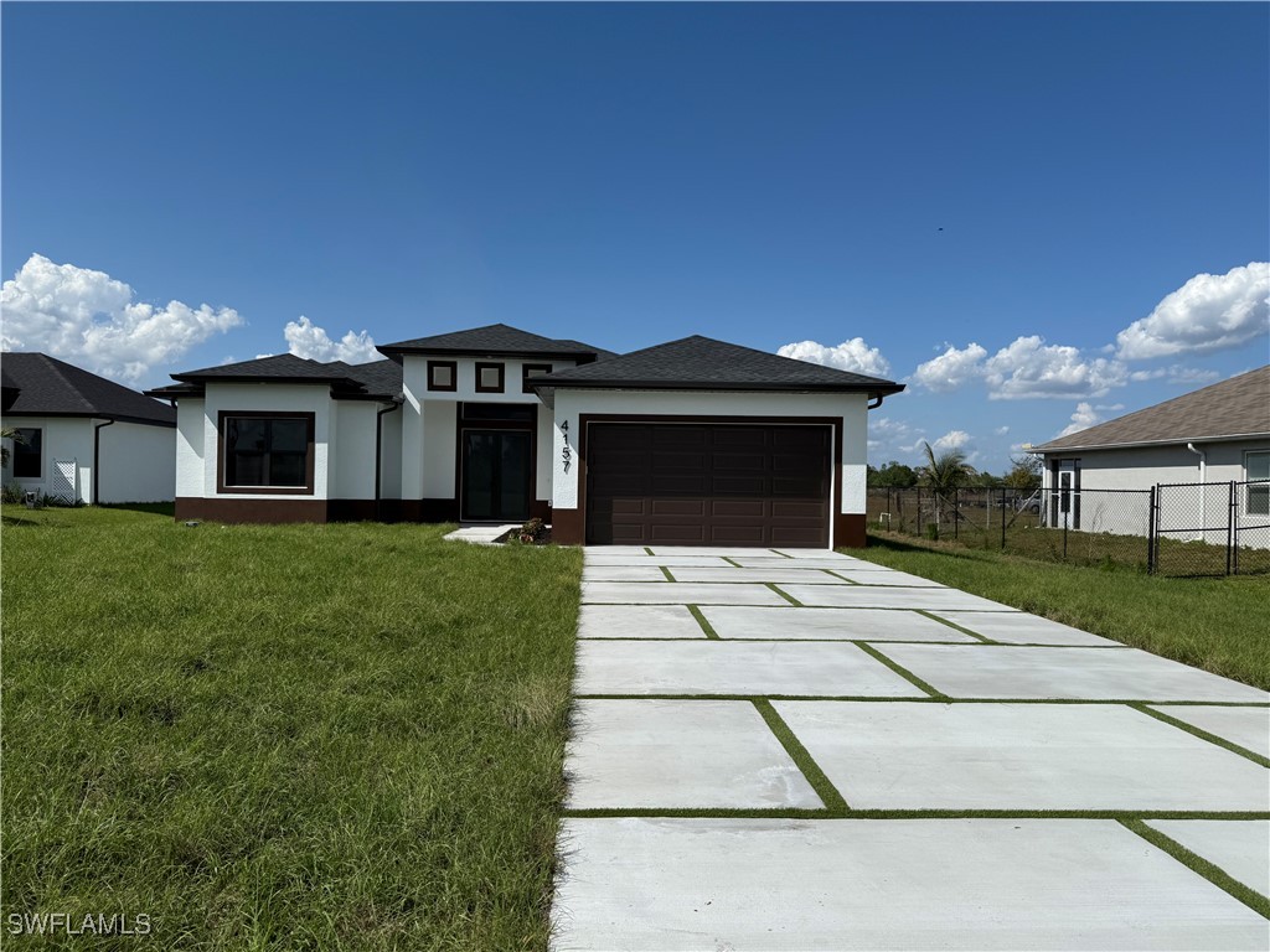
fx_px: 881
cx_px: 635
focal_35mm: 24
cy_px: 476
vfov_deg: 56.8
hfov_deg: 71.6
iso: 80
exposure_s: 1/10309
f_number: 1.78
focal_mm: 6.76
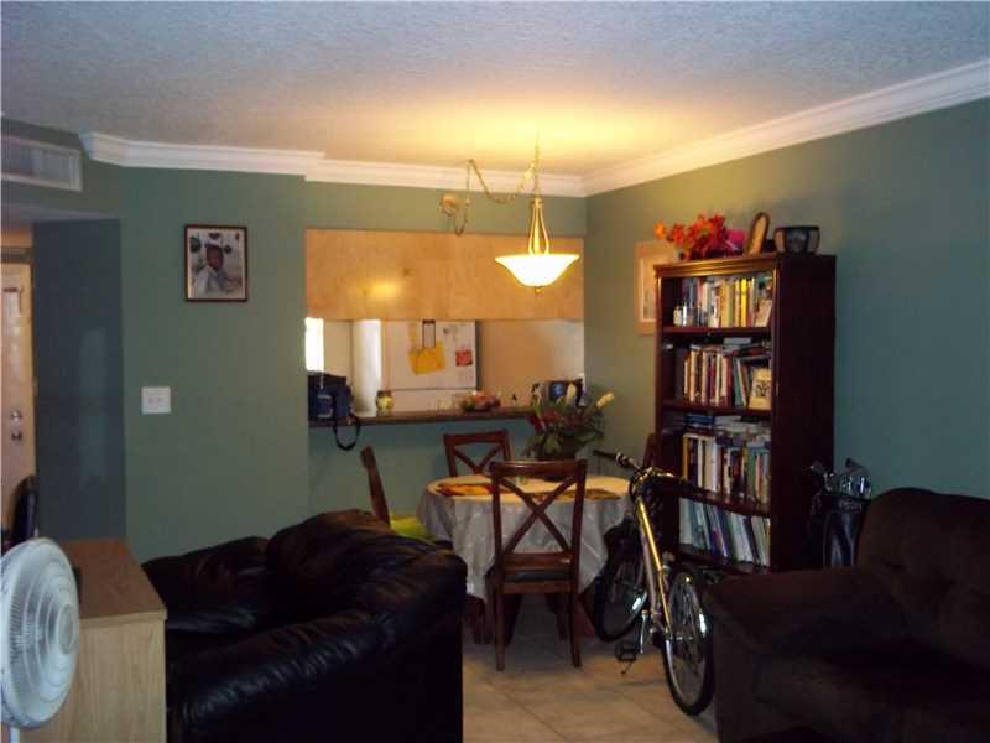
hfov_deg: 51.4
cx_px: 495
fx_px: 1030
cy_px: 372
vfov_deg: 39.7
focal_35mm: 36
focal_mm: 6.5
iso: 320
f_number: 3.1
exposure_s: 1/30
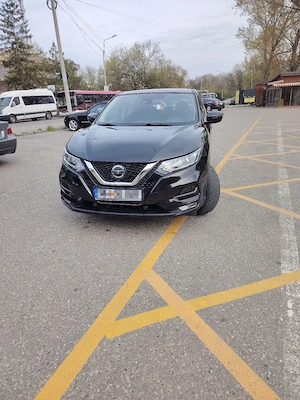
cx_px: 150
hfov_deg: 56.8
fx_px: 277
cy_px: 200
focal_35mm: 24
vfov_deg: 71.6
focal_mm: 5.25
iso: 100
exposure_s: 1/385
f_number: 1.75
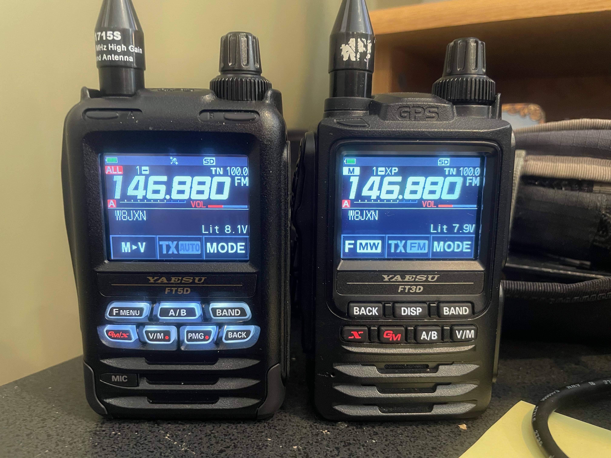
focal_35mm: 26
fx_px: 459
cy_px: 229
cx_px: 306
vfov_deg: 53.1
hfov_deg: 67.3
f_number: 1.6
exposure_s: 1/30
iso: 500
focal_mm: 4.2
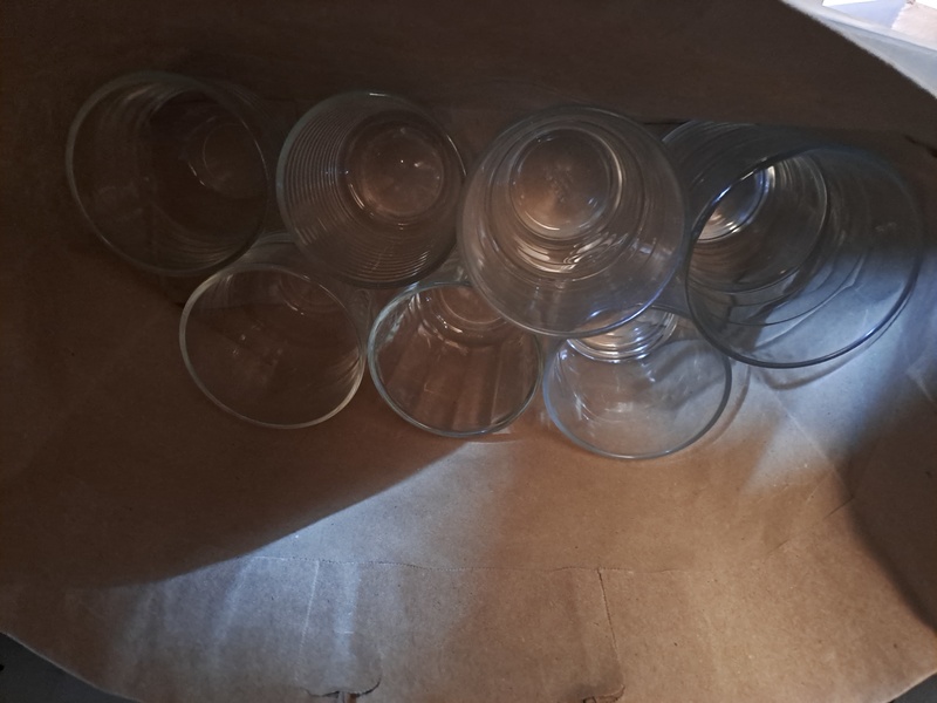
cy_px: 352
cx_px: 468
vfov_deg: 54.9
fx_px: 677
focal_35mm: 25
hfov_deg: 69.4
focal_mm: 4.65
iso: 1000
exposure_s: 1/7
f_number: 1.8
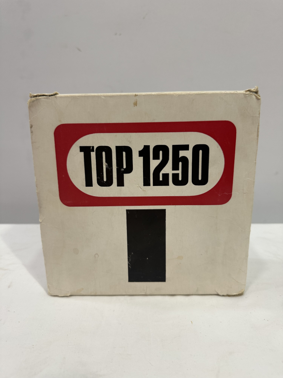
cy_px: 189
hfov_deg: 56.8
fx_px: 262
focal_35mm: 24
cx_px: 142
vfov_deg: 71.6
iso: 160
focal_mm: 6.9
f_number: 1.8
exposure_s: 1/100
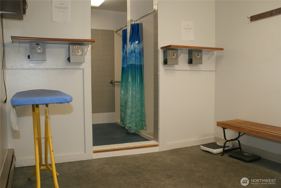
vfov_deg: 43.7
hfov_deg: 61.9
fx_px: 234
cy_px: 94
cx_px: 140
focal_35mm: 30
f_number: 5.6
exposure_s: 1/60
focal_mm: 20
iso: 400
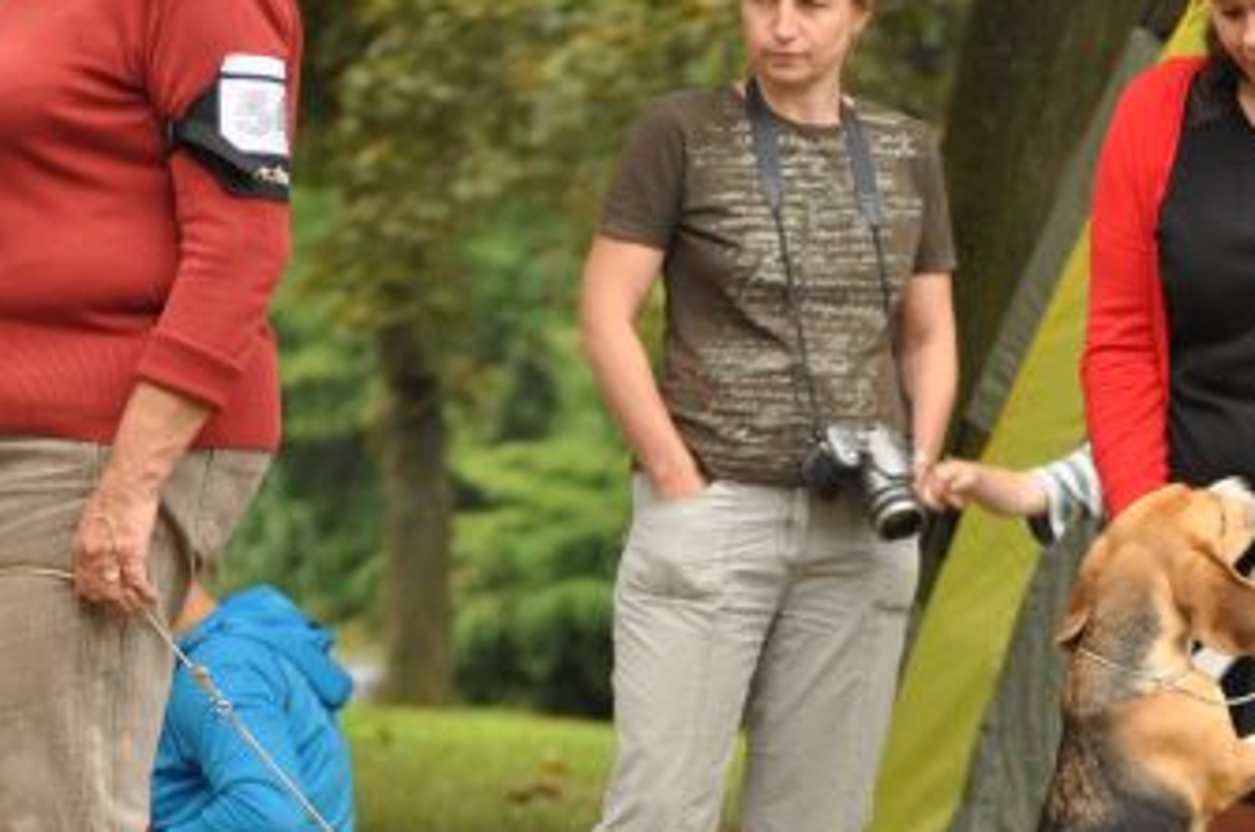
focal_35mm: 387
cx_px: 1011
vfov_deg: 3.5
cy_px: 718
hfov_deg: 5.3
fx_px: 13464
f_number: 5.6
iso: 400
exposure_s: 1/125
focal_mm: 135
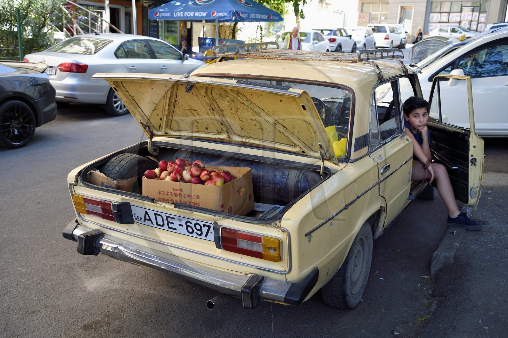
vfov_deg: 33.3
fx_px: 564
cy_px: 169
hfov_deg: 48.5
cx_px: 254
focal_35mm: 40
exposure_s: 1/160
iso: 200
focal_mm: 40
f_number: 5
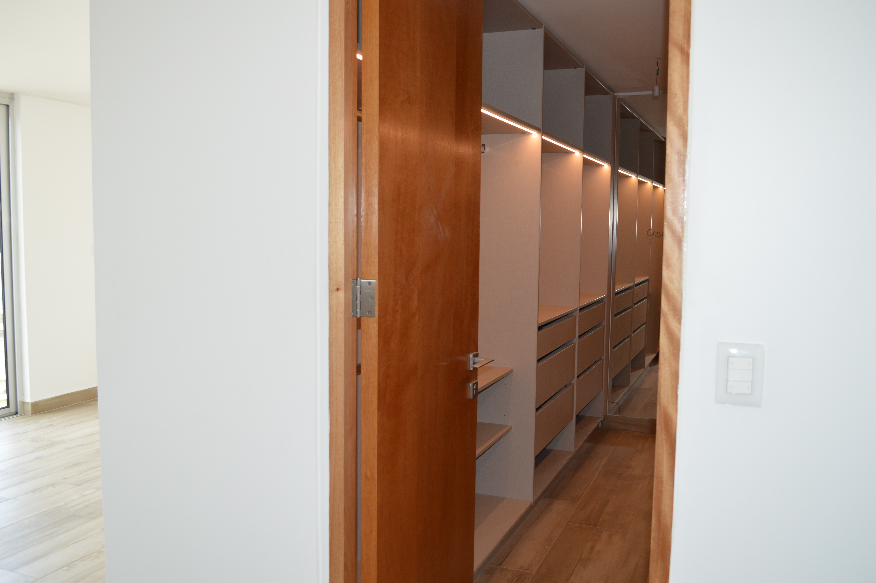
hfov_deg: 62.0
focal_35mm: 30
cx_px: 438
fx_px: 729
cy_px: 292
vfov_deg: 43.5
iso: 320
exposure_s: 1/125
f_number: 4
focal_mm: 20
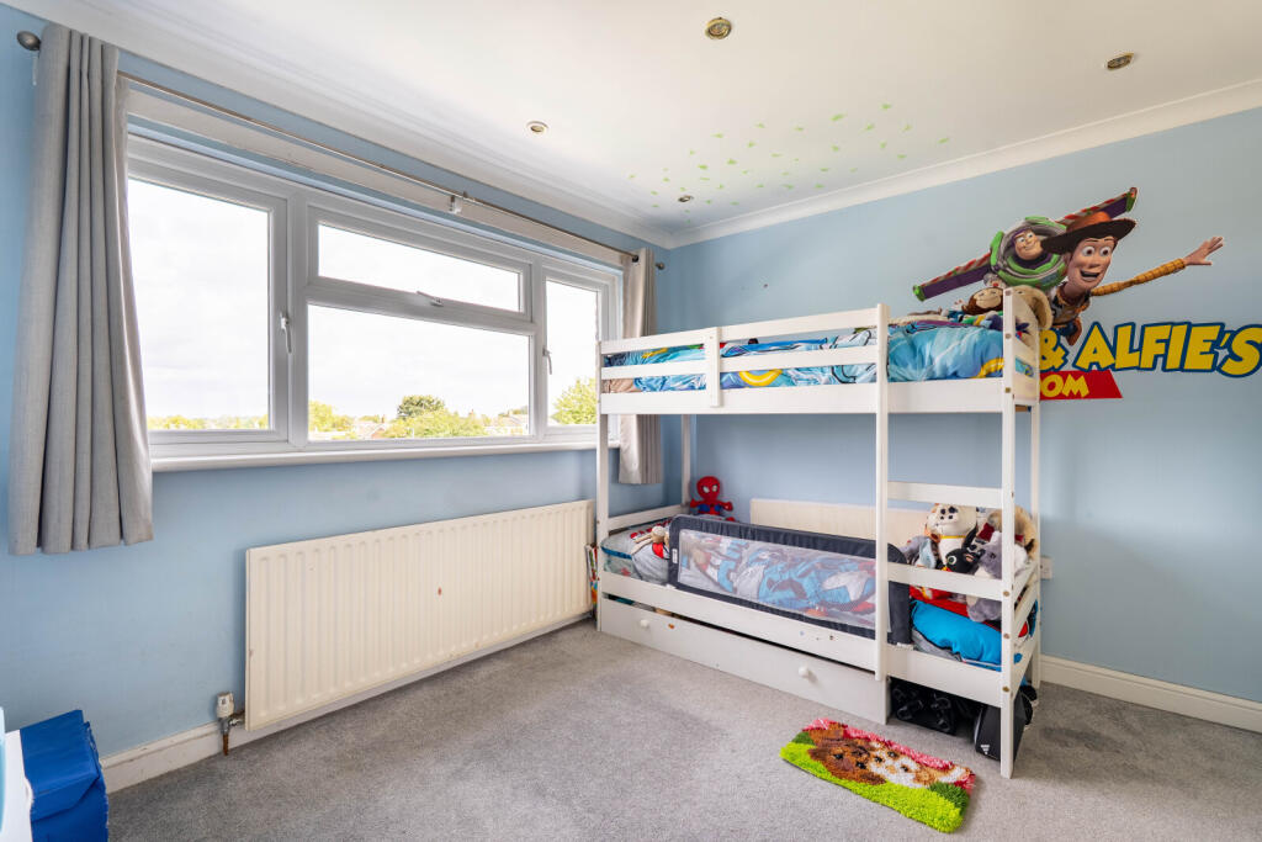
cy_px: 421
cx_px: 631
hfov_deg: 96.7
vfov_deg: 73.8
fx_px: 561
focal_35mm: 16
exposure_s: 1/160
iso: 320
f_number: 8
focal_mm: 16
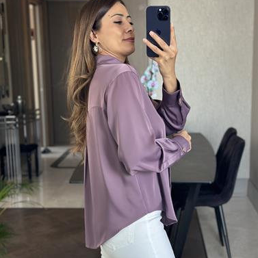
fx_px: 481
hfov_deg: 30.0
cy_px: 142
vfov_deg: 30.0
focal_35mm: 57
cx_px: 129
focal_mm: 6.86
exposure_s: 1/75
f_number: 1.78
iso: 125
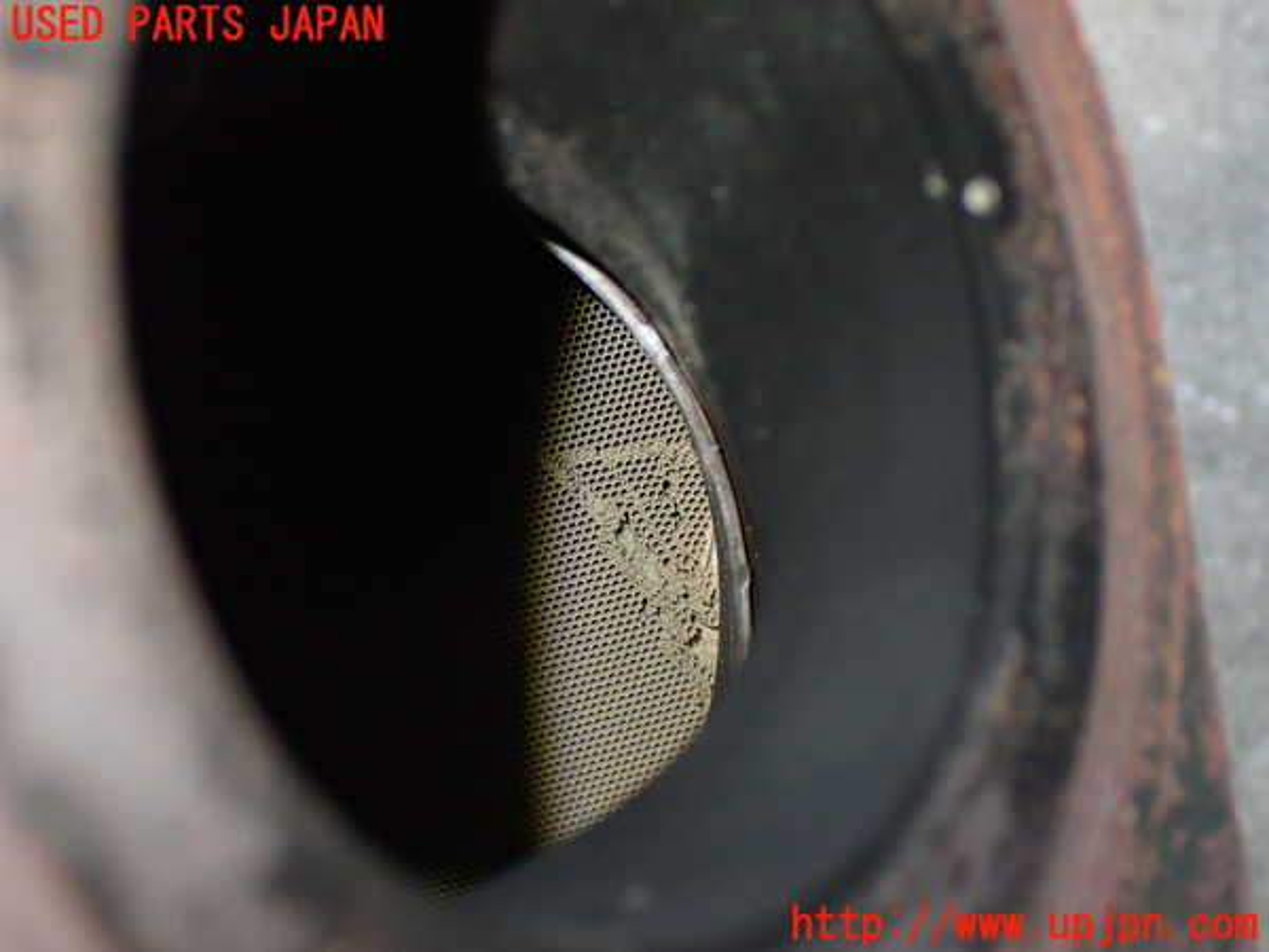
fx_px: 1723
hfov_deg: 40.4
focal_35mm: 47
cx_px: 634
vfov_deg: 30.9
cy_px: 476
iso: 800
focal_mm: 8.4
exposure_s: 1/50
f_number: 3.1
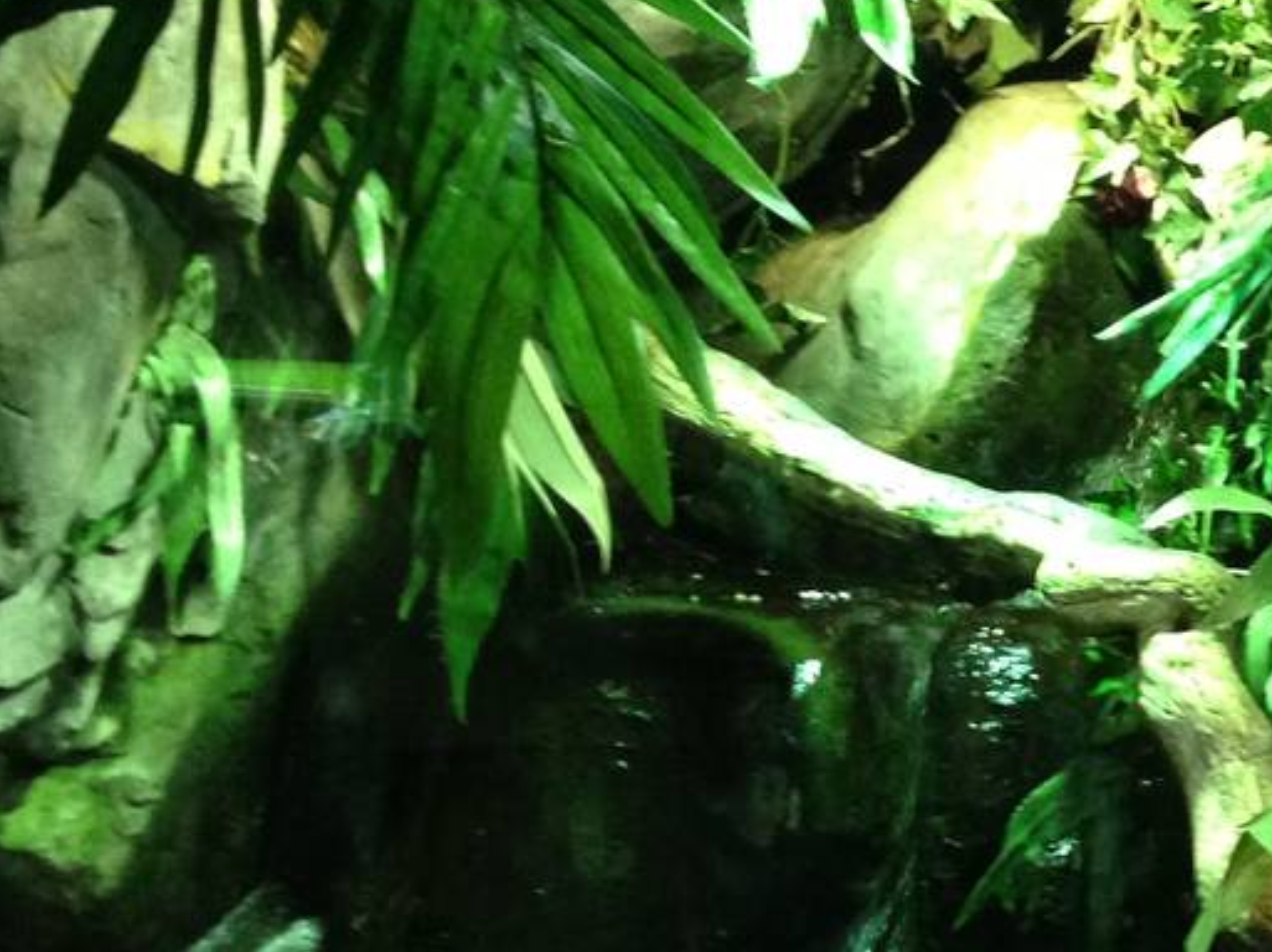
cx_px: 1619
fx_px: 3782
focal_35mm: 103
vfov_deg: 14.3
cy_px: 459
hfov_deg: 17.9
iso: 320
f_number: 2.4
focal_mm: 4.12
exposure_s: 1/20
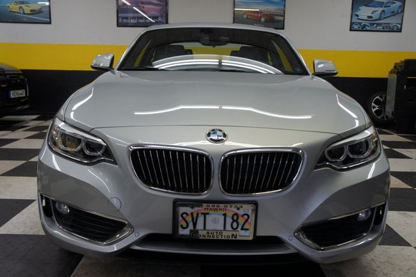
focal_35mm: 33
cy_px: 138
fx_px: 381
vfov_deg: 39.9
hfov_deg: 57.2
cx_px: 208
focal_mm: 22
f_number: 4
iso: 200
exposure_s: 1/40
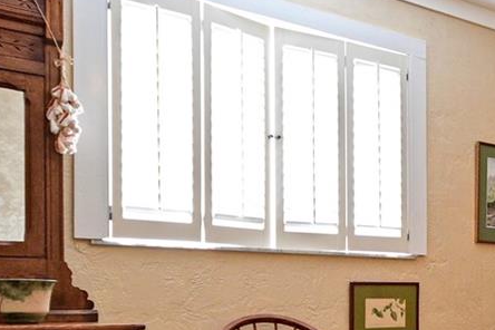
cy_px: 275
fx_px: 742
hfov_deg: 31.5
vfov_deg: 24.6
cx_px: 578
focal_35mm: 54
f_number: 4
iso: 500
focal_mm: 10
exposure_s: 1/50
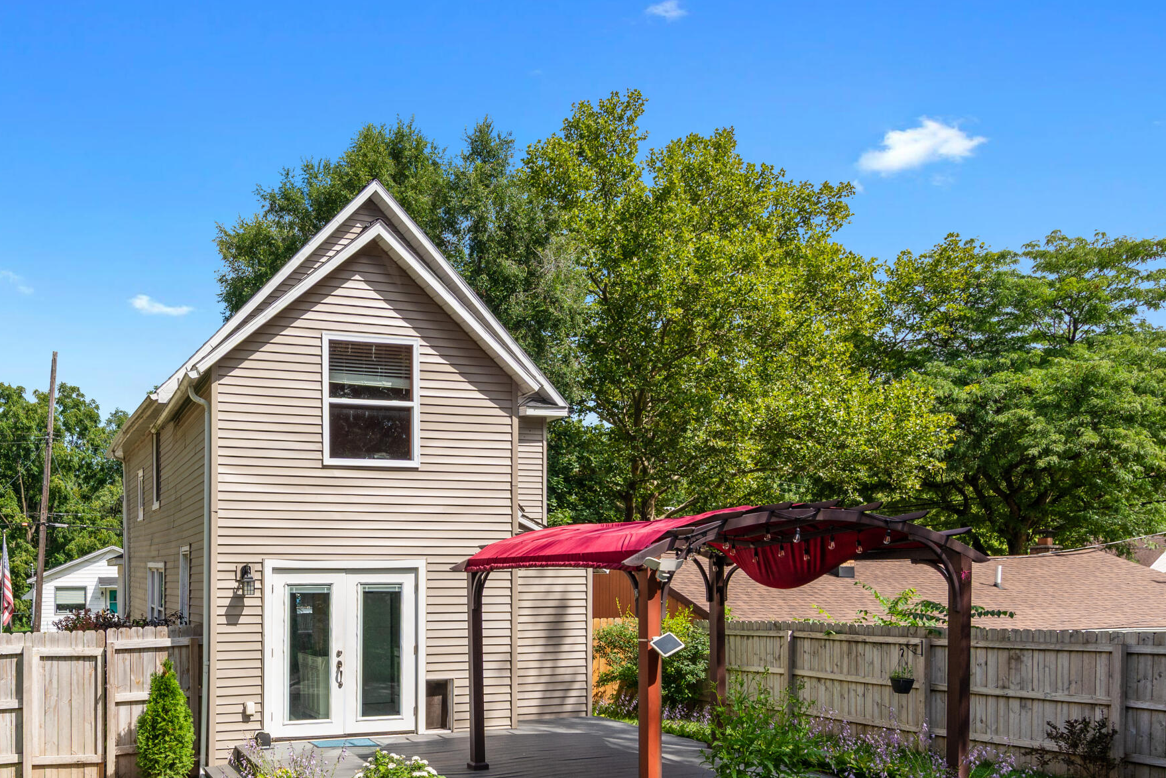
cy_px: 626
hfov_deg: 61.7
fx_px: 940
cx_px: 365
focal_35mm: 29
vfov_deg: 42.9
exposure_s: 1/400
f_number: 9
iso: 320
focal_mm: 17
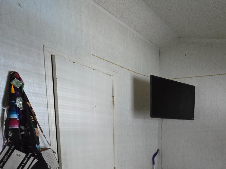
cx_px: 168
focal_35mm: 26
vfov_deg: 46.4
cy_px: 160
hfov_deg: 63.5
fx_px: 170
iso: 1600
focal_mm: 2.2
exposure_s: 1/60
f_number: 2.2
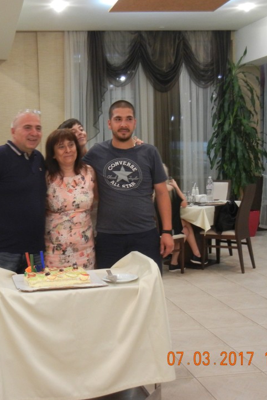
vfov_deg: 39.6
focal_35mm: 50
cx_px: 58
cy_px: 191
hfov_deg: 26.6
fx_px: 556
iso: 400
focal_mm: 6.2
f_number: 3.6
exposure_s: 1/4.5
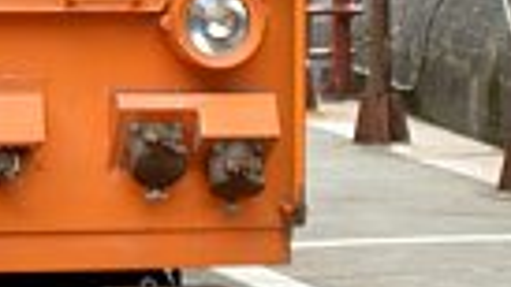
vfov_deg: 4.5
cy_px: 108
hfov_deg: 8.0
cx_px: 86
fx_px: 3631
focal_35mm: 268
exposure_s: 1/80
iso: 100
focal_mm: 17.4
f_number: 4.1
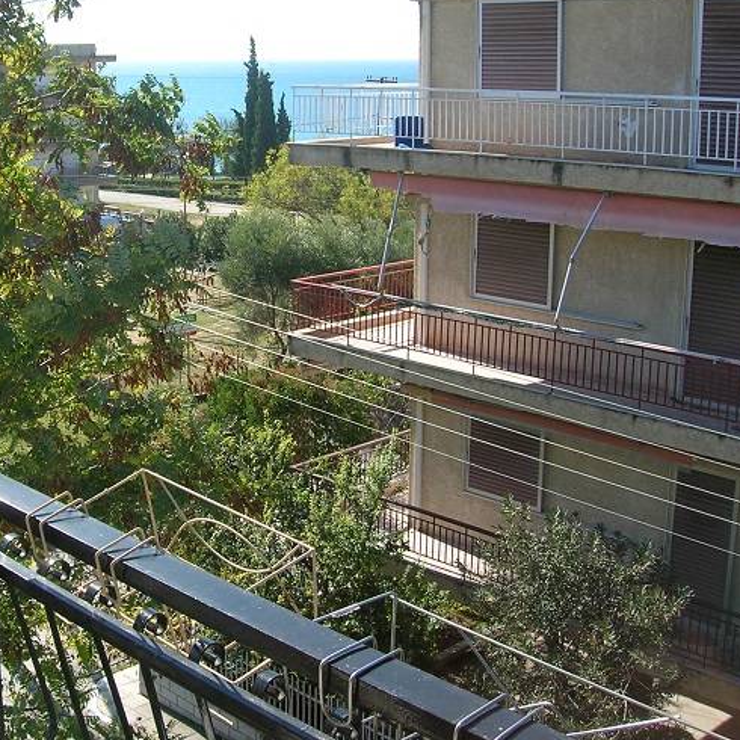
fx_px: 1185
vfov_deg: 34.6
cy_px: 299
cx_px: 180
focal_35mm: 49
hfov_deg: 33.9
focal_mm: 5.7
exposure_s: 1/235
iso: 50
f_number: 4.9
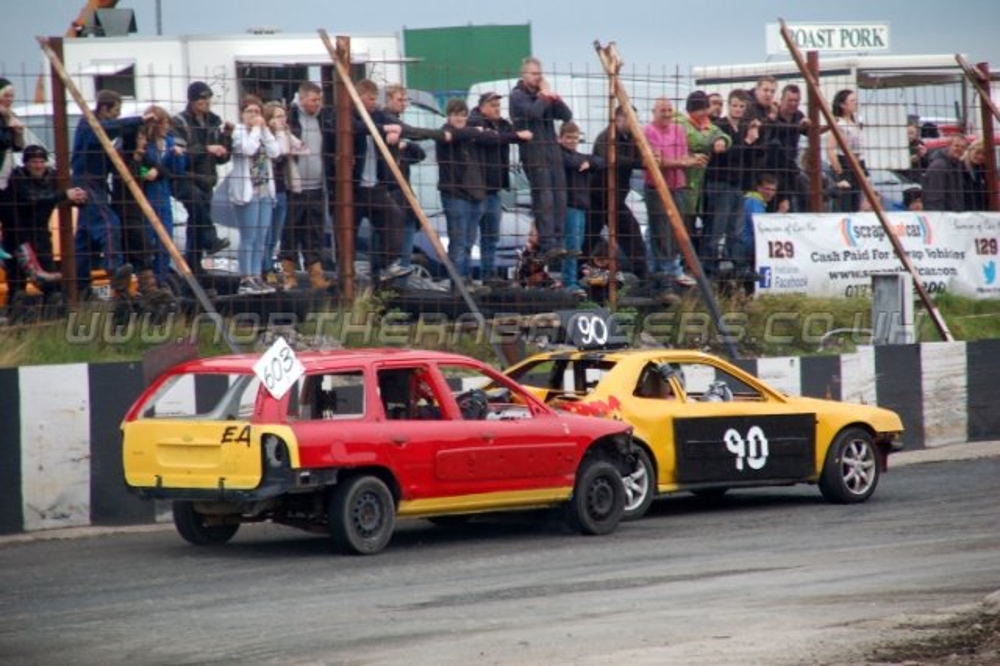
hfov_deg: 8.9
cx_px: 500
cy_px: 333
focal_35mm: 232
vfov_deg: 5.9
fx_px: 6455
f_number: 6
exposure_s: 1/500
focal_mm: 155
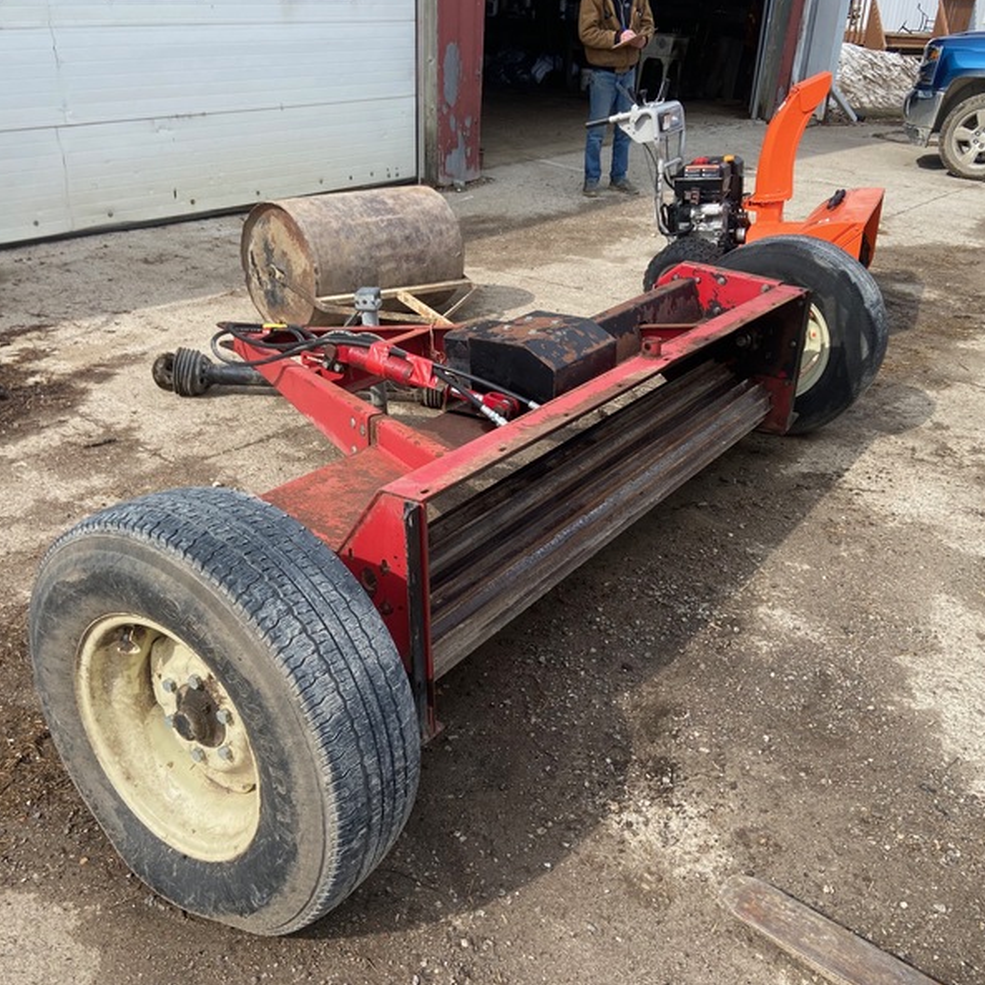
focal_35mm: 31
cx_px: 500
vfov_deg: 52.5
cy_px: 490
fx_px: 998
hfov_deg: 52.5
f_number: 1.8
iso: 32
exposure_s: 1/1898
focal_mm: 4.25
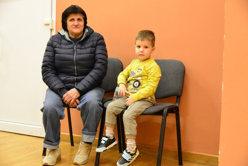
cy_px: 83
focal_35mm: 48
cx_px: 124
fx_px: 331
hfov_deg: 41.1
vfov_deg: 28.1
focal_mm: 48
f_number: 4
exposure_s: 1/80
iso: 6400
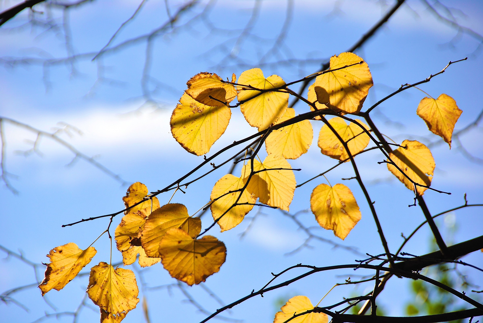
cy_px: 162
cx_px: 242
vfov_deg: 4.6
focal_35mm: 300
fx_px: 4029
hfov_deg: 6.9
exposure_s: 1/800
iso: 100
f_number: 5.6
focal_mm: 200
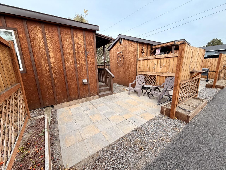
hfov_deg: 102.1
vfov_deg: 85.7
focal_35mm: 14
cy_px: 85
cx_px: 113
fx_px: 91
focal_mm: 2.22
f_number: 2.2
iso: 50
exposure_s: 1/291
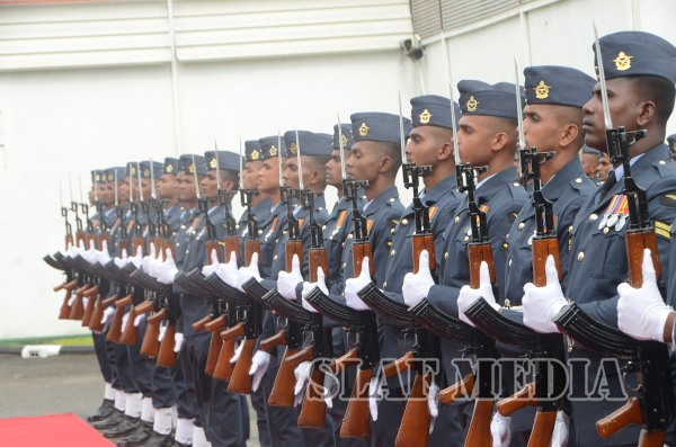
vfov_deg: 11.4
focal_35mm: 120
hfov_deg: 17.1
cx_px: 338
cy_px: 224
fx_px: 2248
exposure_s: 1/125
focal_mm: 80
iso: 250
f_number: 9
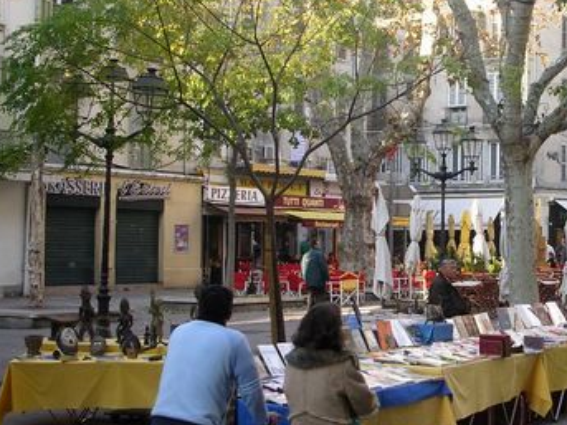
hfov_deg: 27.1
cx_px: 408
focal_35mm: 71
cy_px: 215
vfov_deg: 20.7
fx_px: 1163
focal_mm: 7.8
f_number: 4.5
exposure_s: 1/60
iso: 100
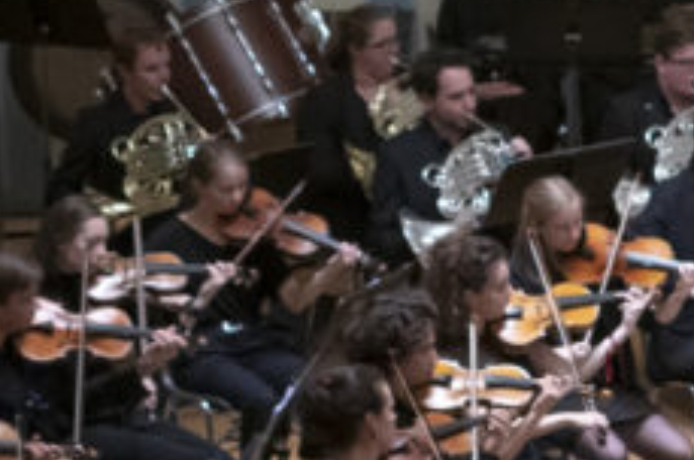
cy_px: 383
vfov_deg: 5.9
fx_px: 4485
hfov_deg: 8.3
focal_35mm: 233
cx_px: 1455
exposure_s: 1/250
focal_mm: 35
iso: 3200
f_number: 2.2
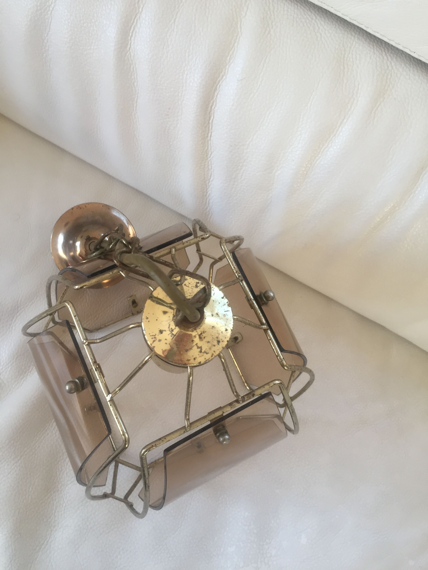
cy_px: 285
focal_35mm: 29
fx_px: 478
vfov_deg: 61.7
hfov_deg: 48.2
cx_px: 214
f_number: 2.2
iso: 32
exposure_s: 1/33
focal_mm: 4.15
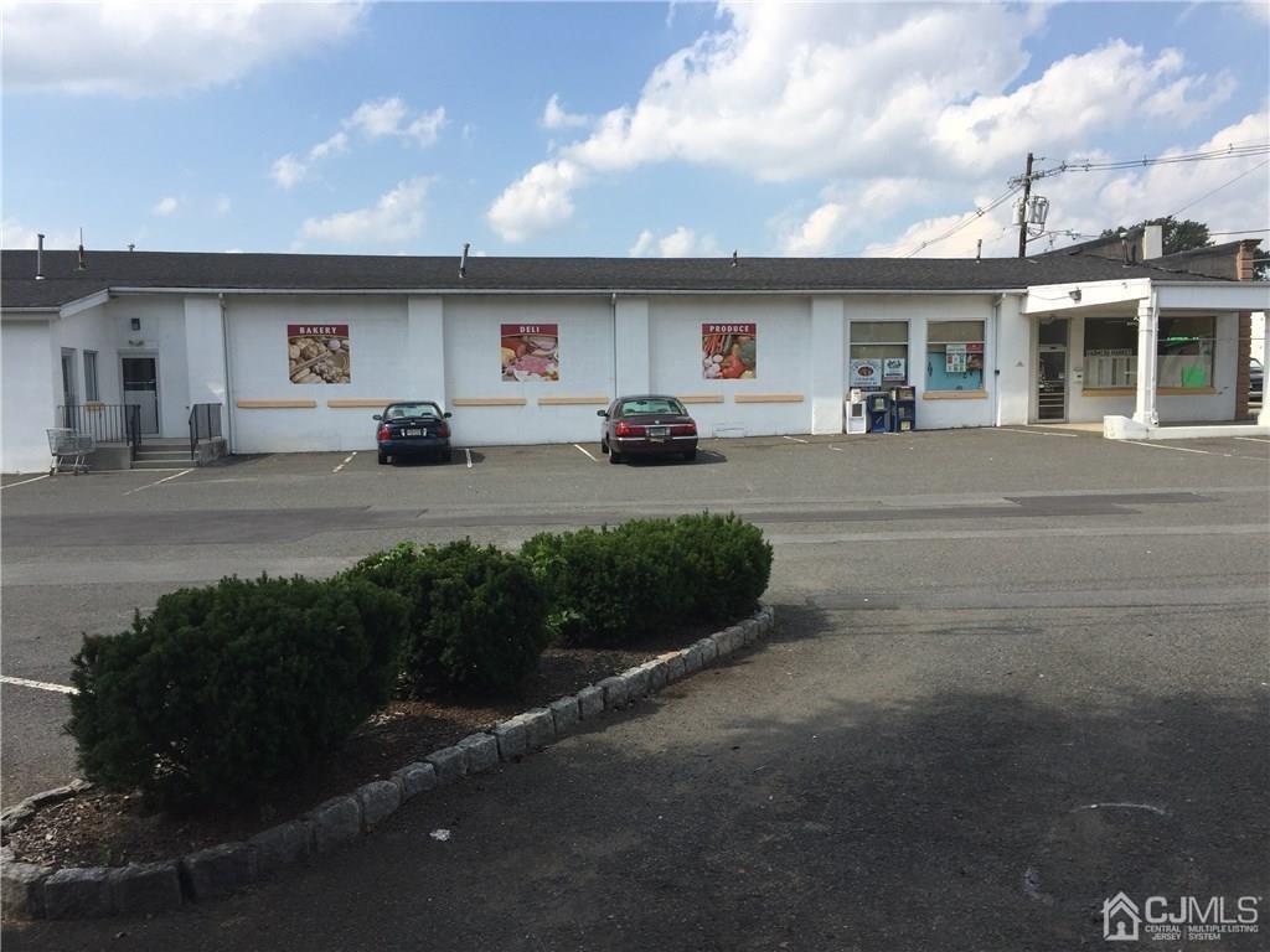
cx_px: 635
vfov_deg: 48.2
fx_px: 1064
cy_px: 476
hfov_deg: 61.7
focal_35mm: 29
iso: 32
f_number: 2.2
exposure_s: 1/1883
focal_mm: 4.15
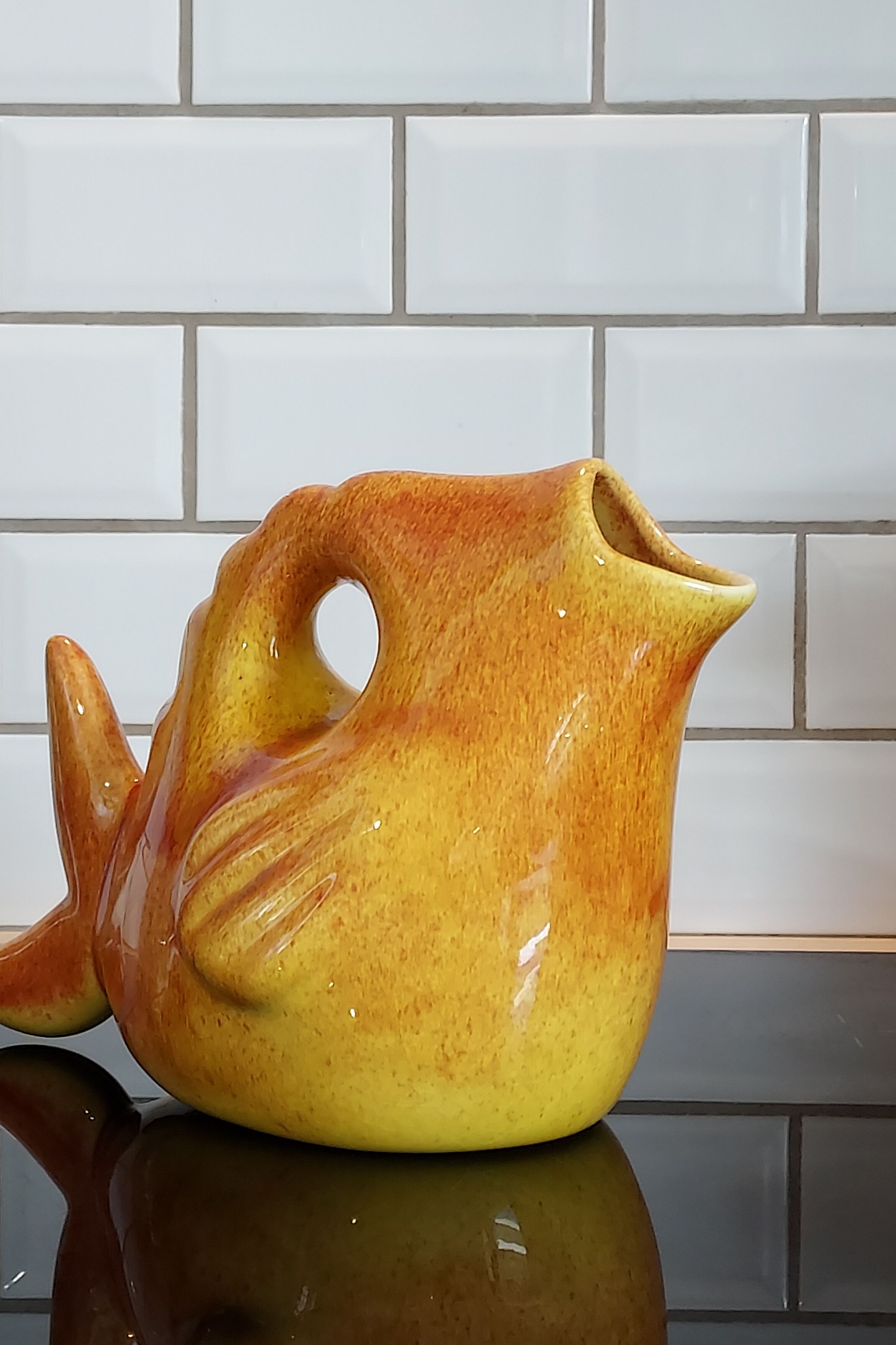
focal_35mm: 31
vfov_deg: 60.2
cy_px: 603
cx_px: 366
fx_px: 1157
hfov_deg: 42.2
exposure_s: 1/60
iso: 200
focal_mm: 4.6
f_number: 1.8
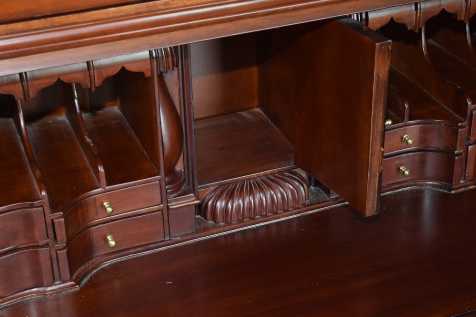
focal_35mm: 69
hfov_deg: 29.2
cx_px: 238
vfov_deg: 19.7
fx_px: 912
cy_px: 158
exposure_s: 1/60
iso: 3200
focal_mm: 46
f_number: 5
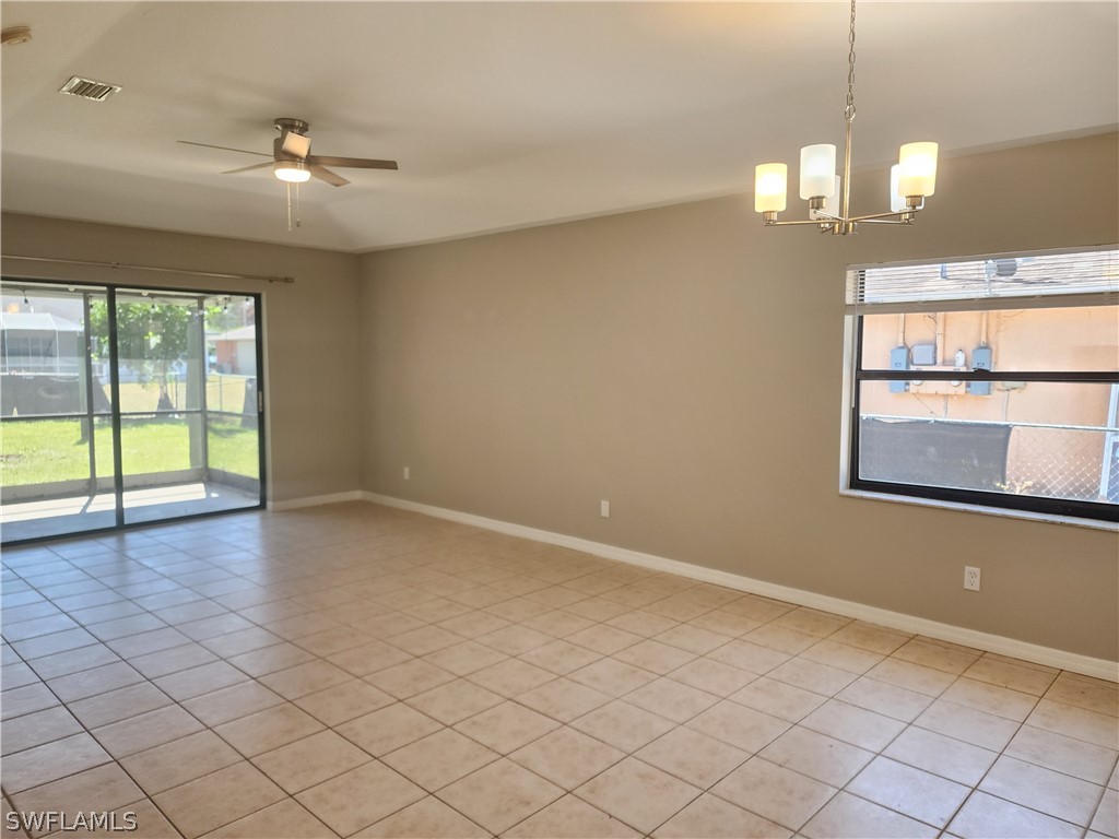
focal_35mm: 23
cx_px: 560
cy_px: 420
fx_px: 744
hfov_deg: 73.9
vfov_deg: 58.9
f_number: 1.8
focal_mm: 6.4
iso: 125
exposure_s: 1/120
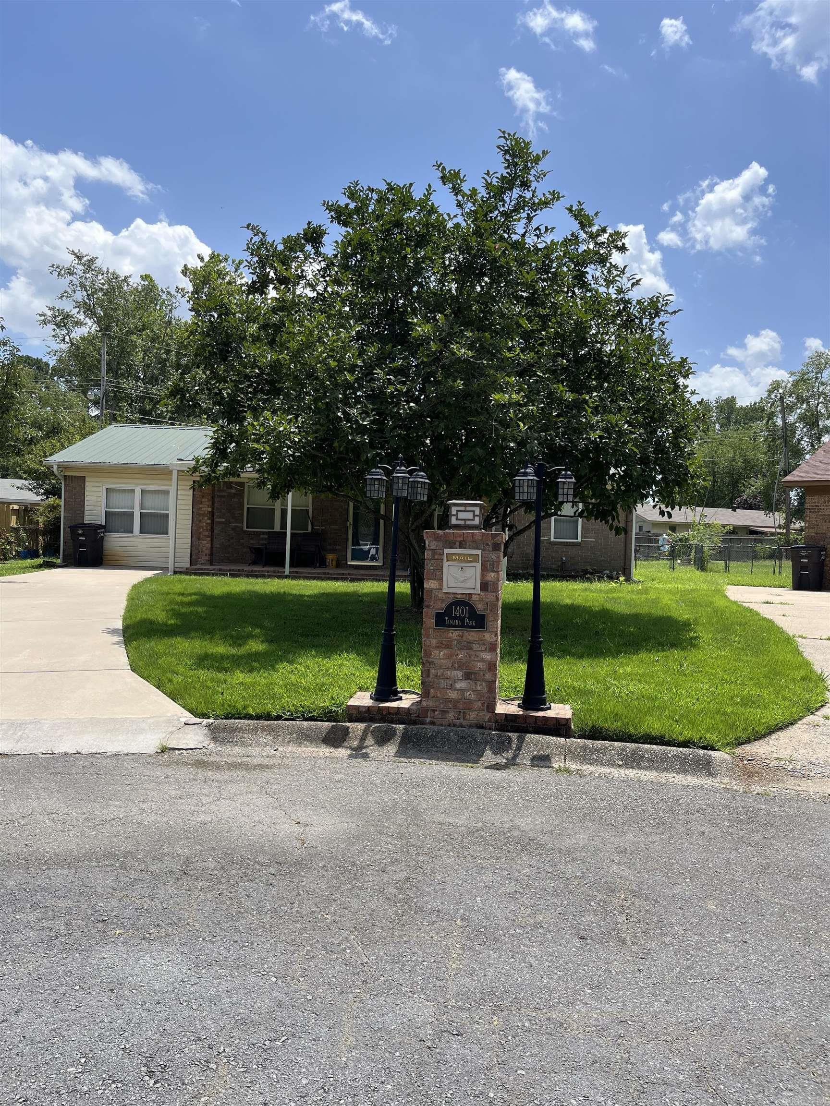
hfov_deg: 53.1
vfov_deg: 67.3
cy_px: 553
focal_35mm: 26
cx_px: 415
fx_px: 831
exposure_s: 1/2755
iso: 50
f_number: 1.6
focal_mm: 5.1
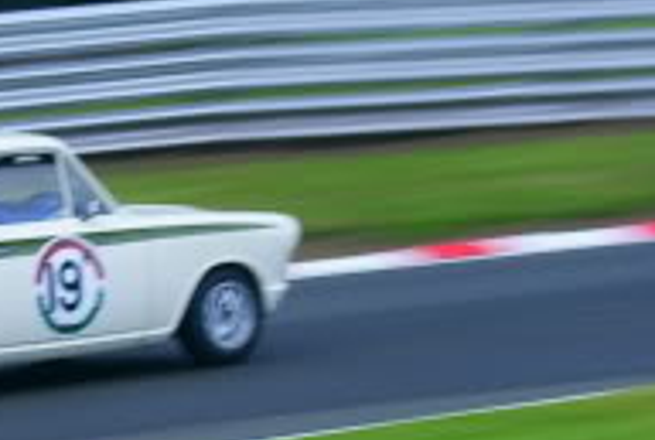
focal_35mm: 440
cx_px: -517
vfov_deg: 3.1
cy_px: 295
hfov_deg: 4.6
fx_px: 8018
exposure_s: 1/80
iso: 100
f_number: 11
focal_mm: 55
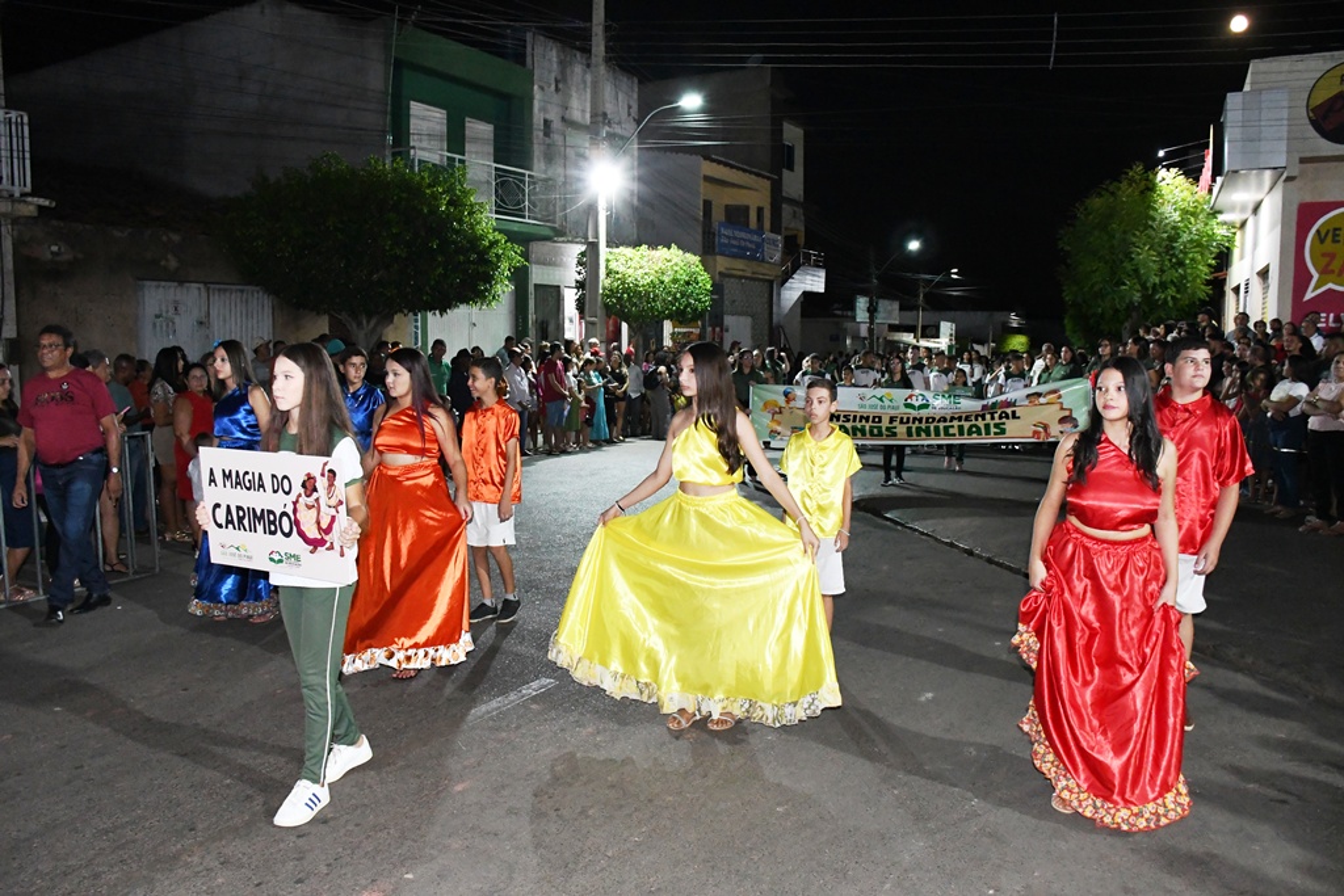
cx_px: 672
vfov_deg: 47.9
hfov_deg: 67.4
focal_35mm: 27
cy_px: 448
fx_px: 1008
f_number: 5
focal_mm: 18
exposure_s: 1/100
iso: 6400
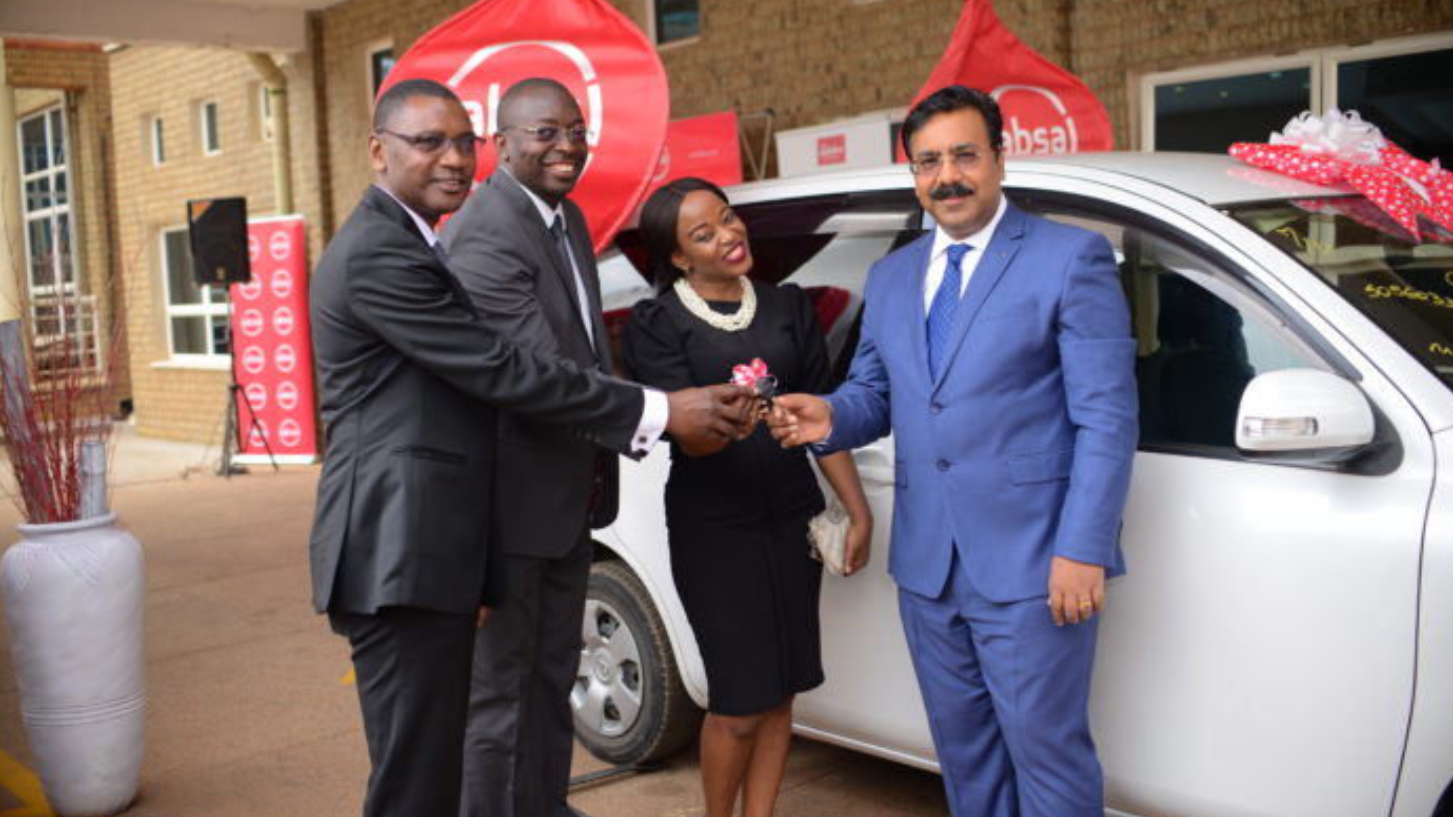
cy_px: 375
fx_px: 1425
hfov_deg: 54.0
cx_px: 731
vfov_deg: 32.0
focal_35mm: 37
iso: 125
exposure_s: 1/200
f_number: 4
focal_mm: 35
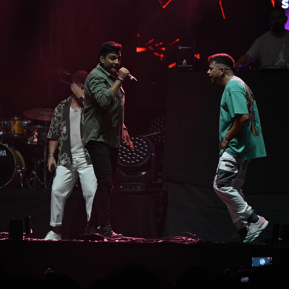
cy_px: 145
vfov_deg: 4.6
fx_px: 3627
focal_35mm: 384
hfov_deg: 4.6
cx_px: 147
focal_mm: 200
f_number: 6
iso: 2500
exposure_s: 1/200
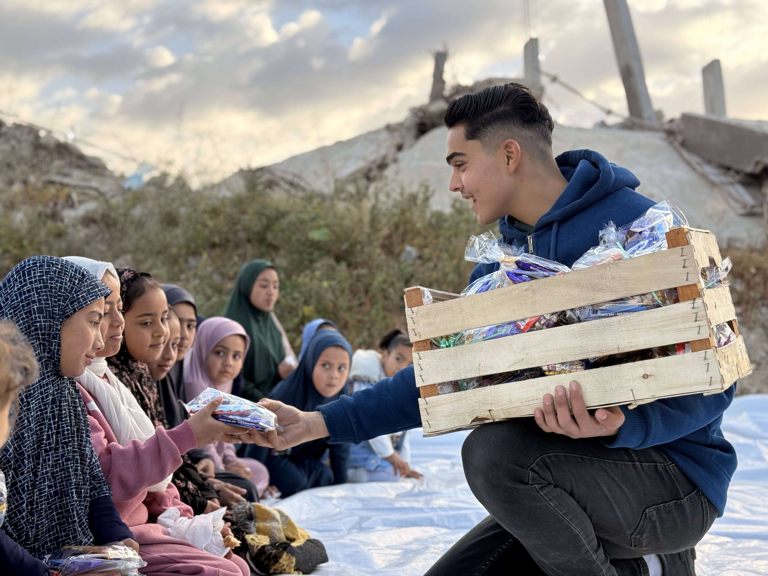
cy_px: 288
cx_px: 384
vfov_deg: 30.3
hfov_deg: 39.7
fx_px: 1065
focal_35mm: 48
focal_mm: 6.8
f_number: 1.8
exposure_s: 1/733
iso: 80
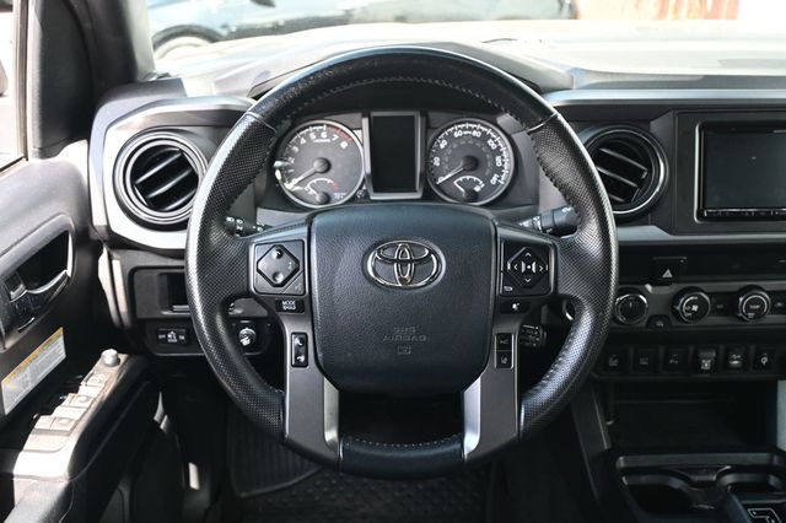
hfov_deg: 55.1
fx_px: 753
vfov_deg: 38.3
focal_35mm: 34
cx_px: 393
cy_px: 262
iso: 900
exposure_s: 1/125
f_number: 4.2
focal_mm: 23
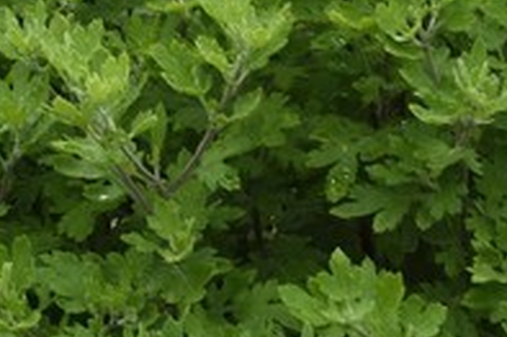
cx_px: -749
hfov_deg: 4.3
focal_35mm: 472
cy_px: -1145
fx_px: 6642
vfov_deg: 2.8
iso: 800
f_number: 11
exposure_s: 1/500
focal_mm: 58
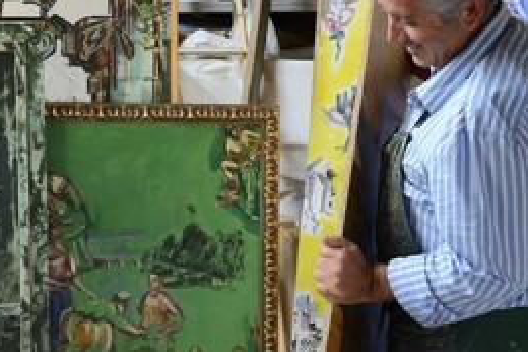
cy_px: 120
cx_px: 220
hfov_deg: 25.0
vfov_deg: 16.8
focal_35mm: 81
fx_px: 1187
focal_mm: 50
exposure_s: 1/60
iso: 800
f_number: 6.3
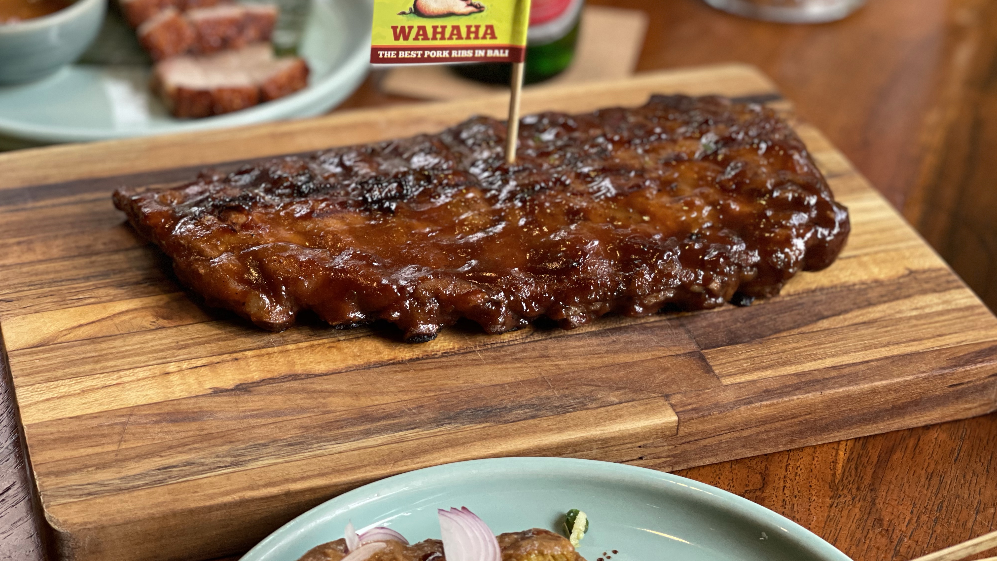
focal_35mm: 70
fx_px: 1851
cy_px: 220
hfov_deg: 30.2
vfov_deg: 17.2
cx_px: 497
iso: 200
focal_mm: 7.5
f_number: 2.2
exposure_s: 1/121
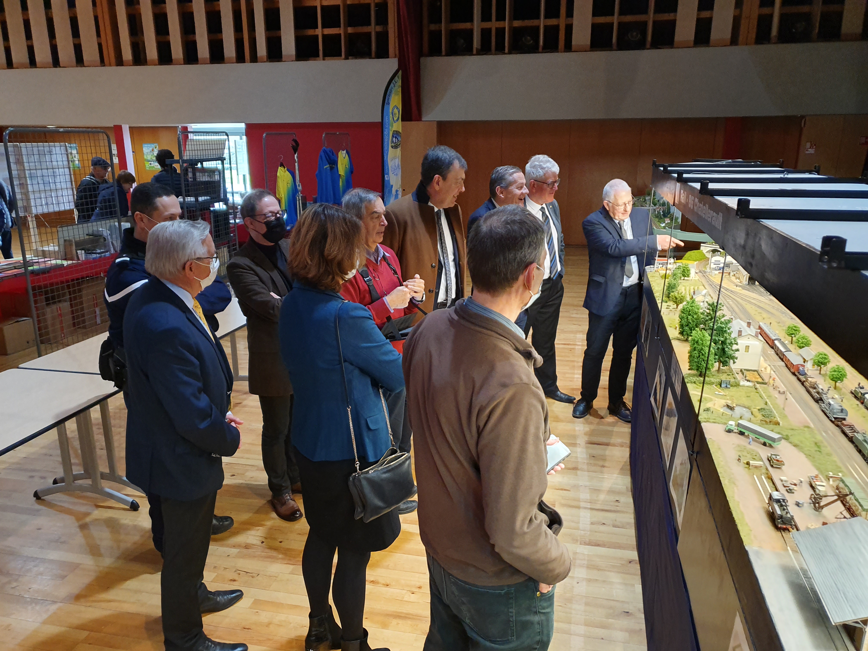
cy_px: 326
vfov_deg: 53.1
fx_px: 652
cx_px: 434
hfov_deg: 67.3
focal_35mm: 26
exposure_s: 1/50
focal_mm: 4.32
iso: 250
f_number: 1.5
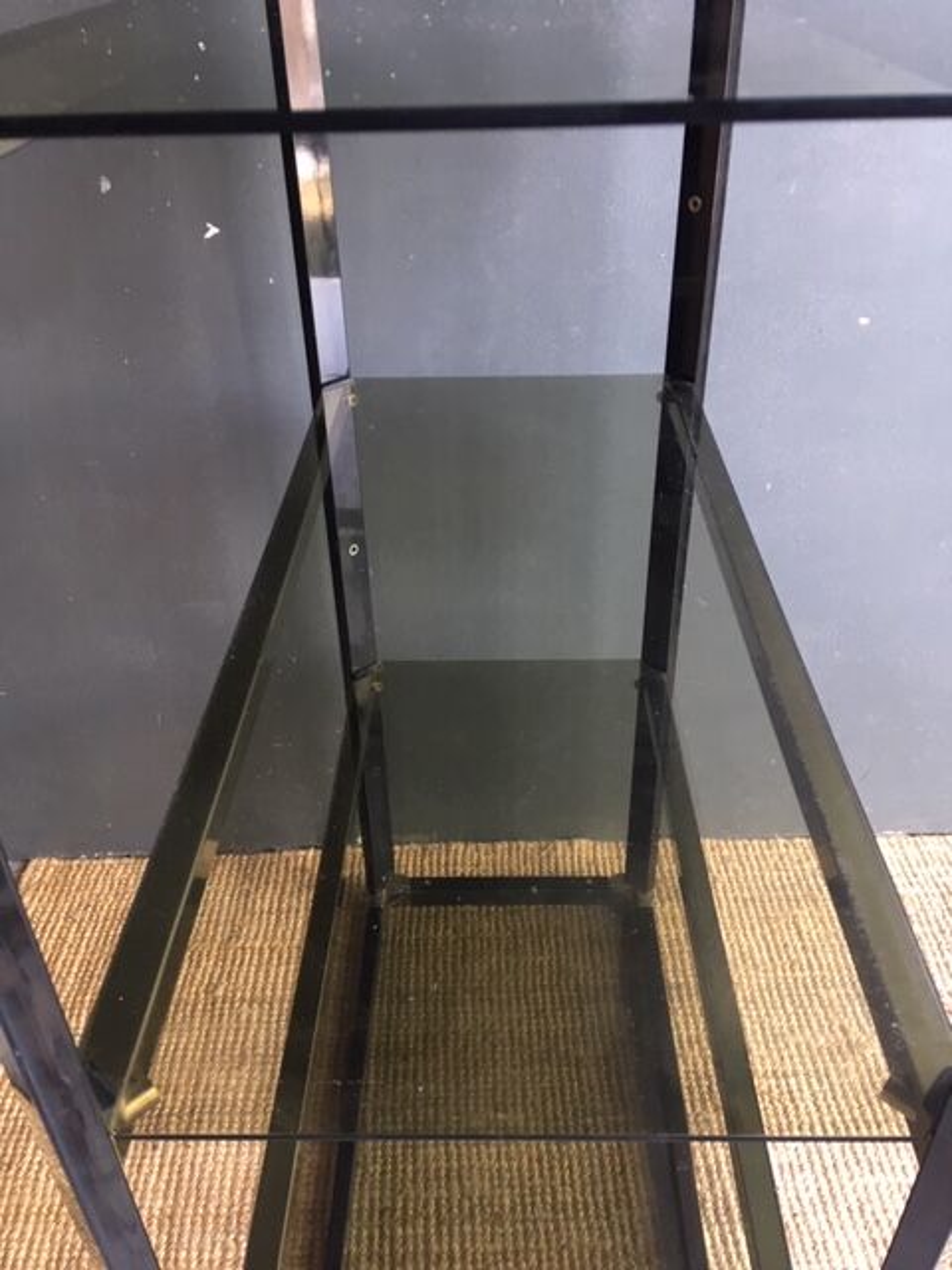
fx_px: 1063
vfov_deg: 61.7
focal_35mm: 29
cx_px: 476
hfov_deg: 48.2
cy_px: 635
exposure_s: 1/33
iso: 100
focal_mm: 4.15
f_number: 2.2
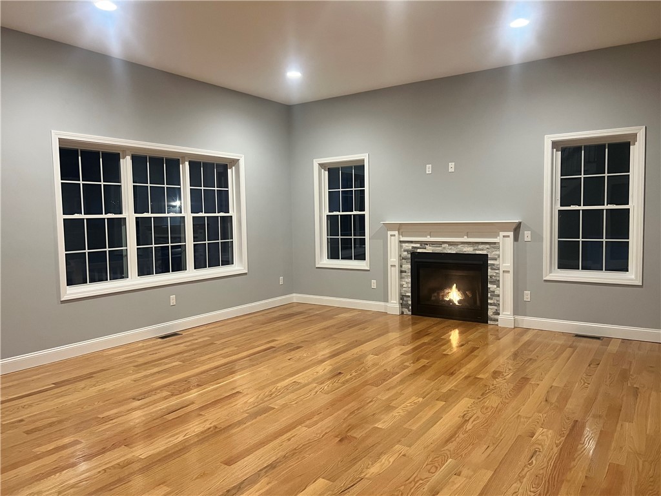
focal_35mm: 26
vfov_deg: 53.1
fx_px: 496
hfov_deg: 67.3
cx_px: 330
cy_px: 248
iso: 320
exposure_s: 1/60
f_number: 1.5
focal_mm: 5.7
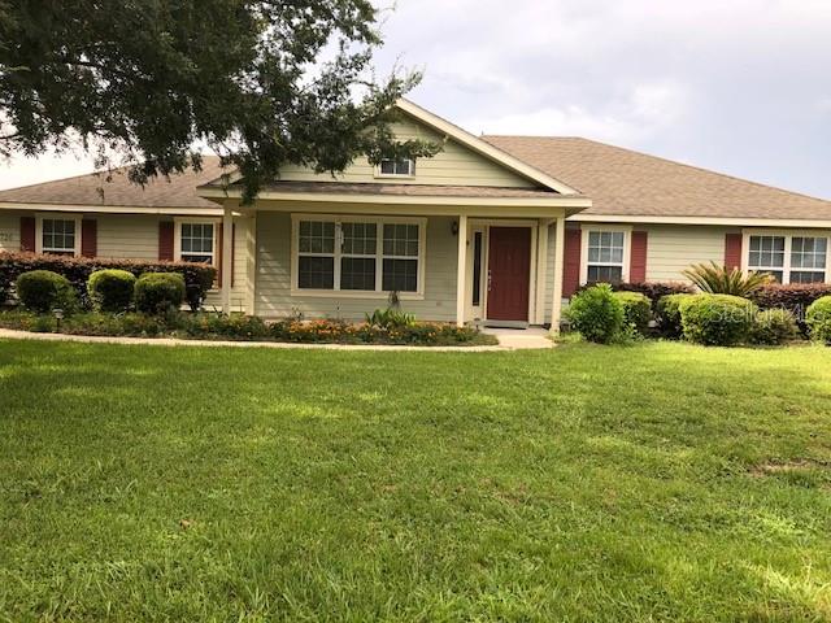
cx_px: 416
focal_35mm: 28
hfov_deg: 63.4
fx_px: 672
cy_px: 312
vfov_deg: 49.7
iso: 20
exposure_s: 1/1548
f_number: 1.8
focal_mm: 3.99
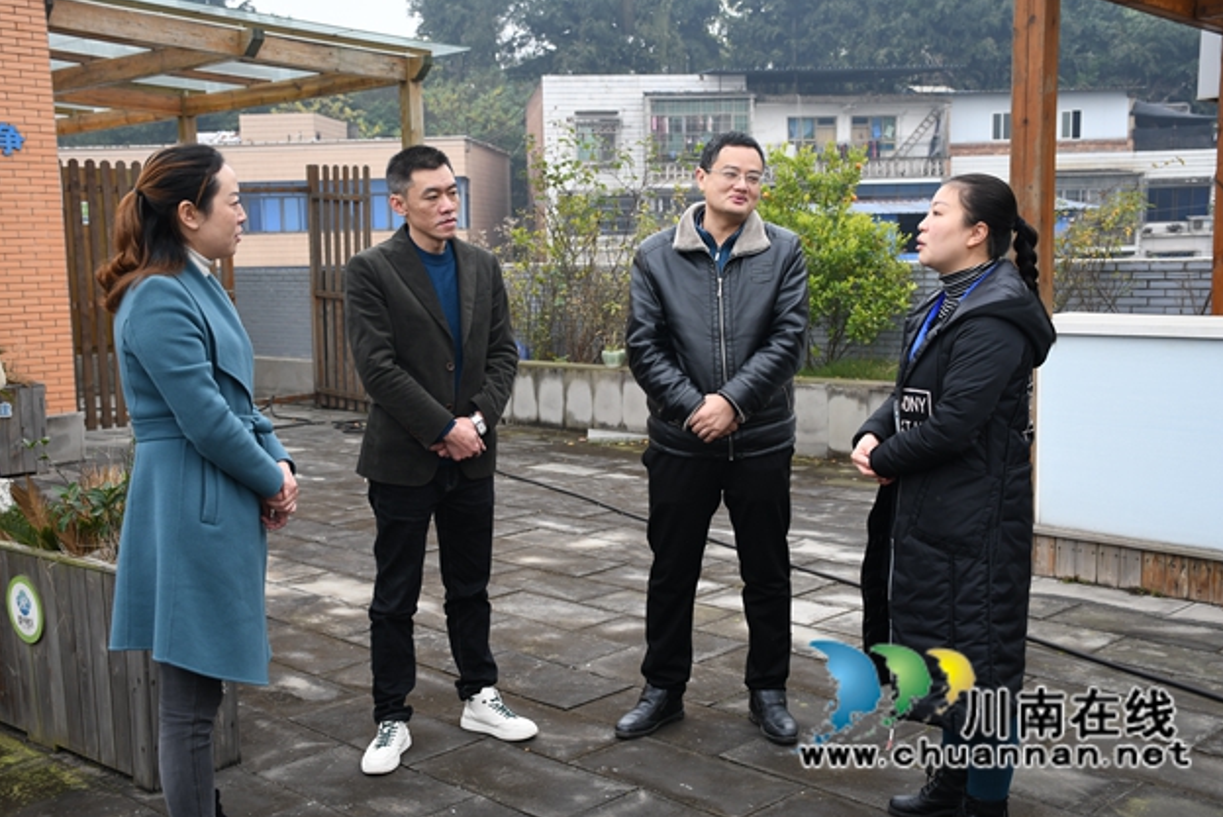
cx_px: 602
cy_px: 407
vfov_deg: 32.7
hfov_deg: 47.4
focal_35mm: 41
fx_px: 1394
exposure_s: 1/100
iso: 200
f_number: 5
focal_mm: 27
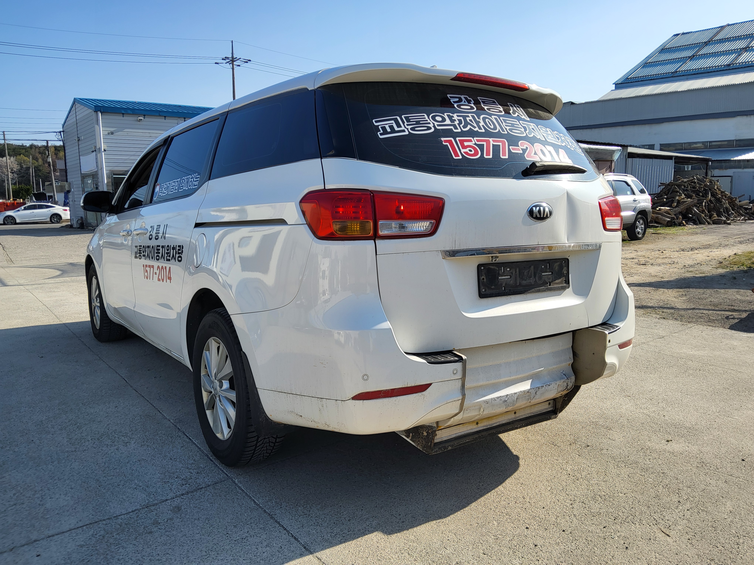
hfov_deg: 67.3
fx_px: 566
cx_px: 377
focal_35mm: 26
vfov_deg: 53.1
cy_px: 282
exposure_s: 1/686
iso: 12
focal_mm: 3.98
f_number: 1.8
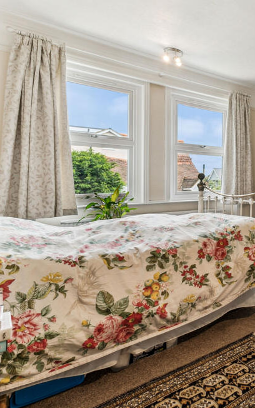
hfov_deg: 38.5
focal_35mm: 24
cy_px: 198
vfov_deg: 74.8
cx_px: 302
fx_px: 267
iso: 200
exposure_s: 1/125
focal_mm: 10
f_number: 2.8
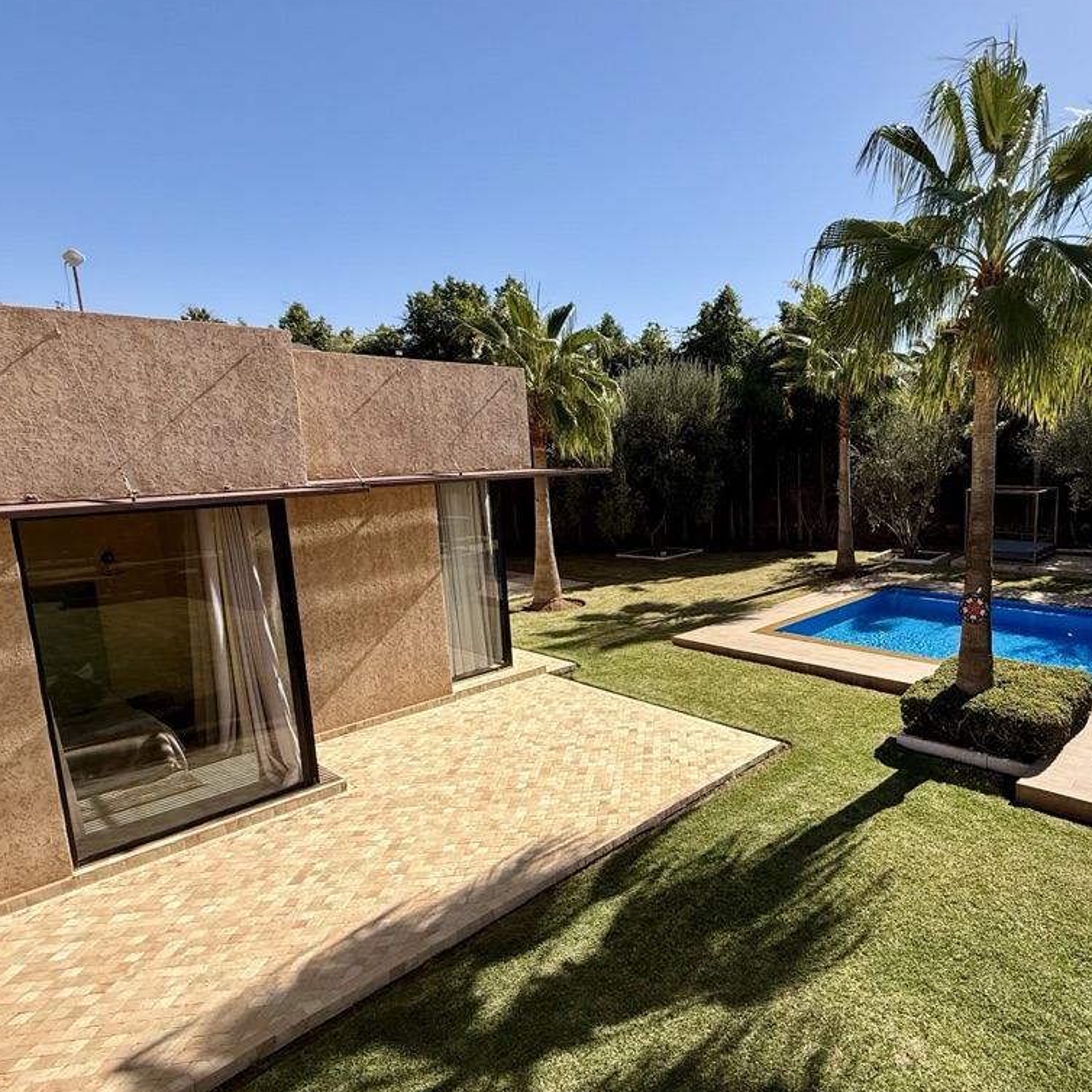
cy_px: 558
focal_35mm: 21
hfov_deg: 68.5
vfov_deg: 72.1
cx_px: 789
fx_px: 749
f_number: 2.2
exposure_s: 1/1901
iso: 50
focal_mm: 2.22
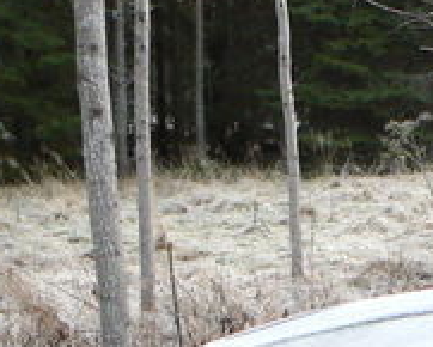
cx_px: 732
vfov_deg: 12.1
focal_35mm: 124
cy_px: 448
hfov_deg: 14.1
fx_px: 1590
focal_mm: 6
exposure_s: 1/30
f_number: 2.8
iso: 160
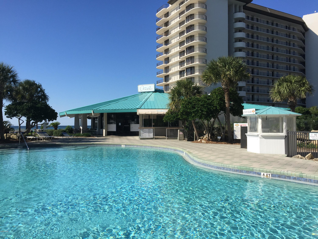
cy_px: 120
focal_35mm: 29
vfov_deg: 48.2
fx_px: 266
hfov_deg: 61.7
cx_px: 159
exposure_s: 1/2639
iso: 32
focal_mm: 4.15
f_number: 2.2
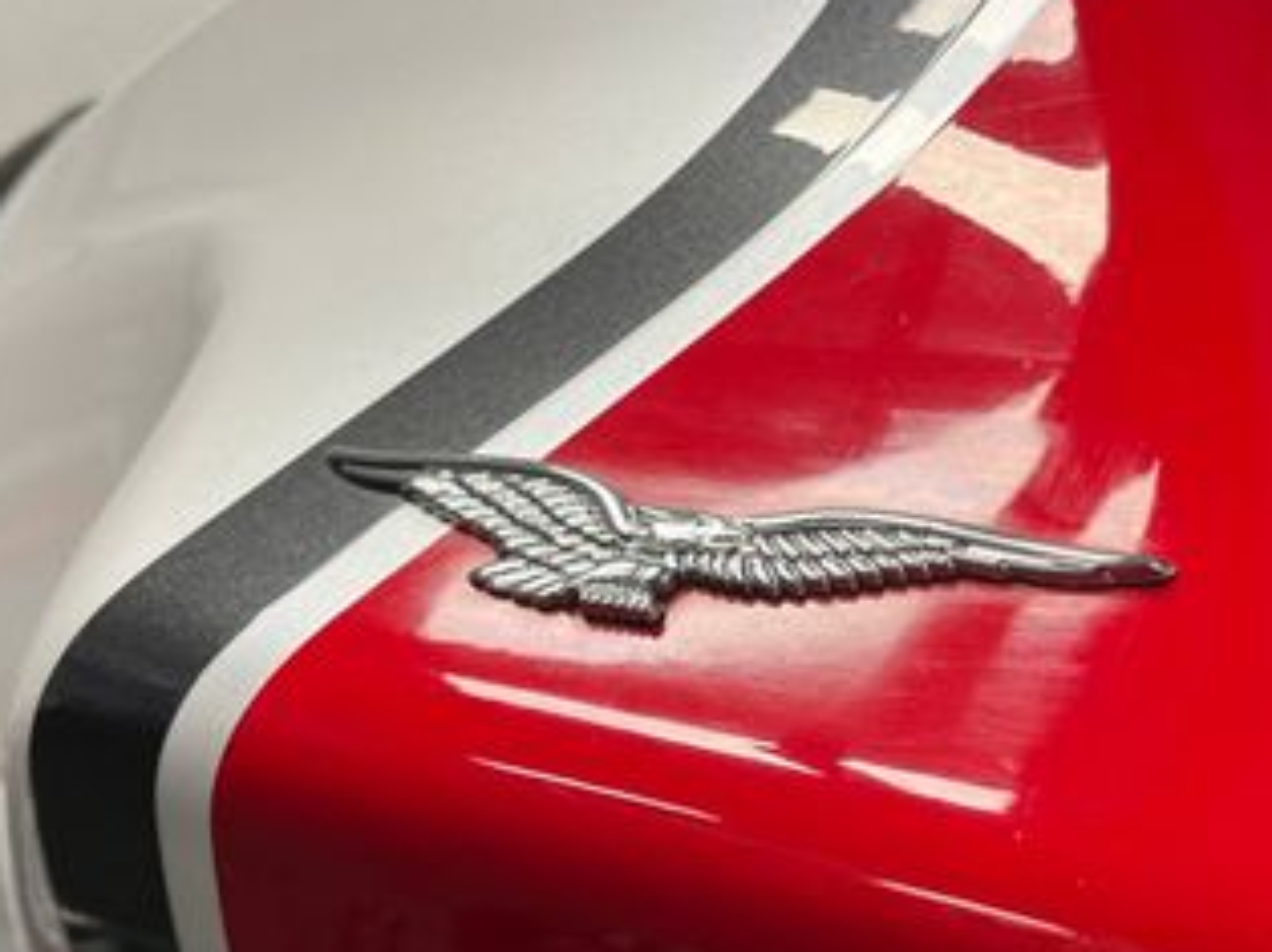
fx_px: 1946
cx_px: 753
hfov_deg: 36.1
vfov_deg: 27.5
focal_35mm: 53
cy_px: 539
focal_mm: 5.1
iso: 125
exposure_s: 1/100
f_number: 1.6
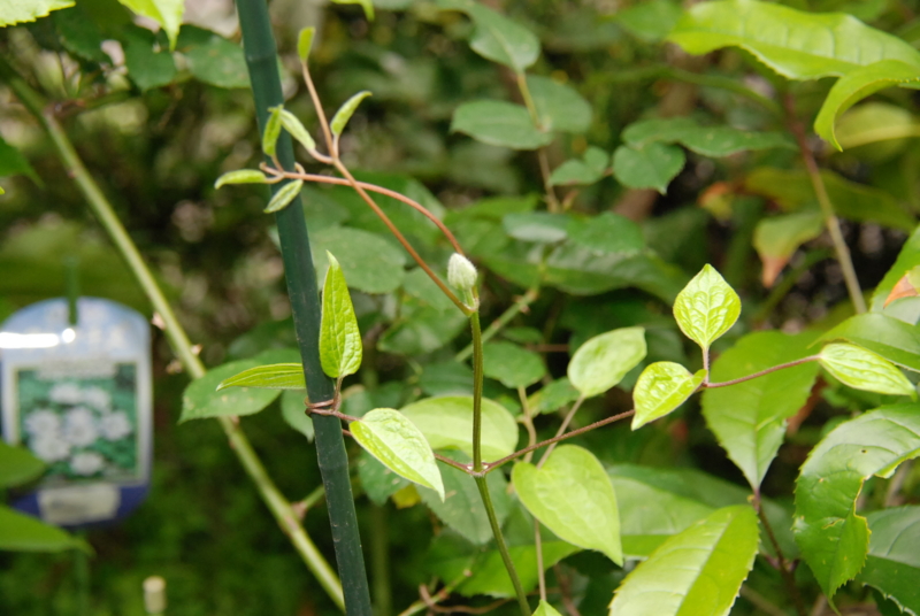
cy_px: 308
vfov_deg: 13.5
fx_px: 2610
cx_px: 460
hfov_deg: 20.0
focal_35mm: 102
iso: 800
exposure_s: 1/60
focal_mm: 68
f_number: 7.1
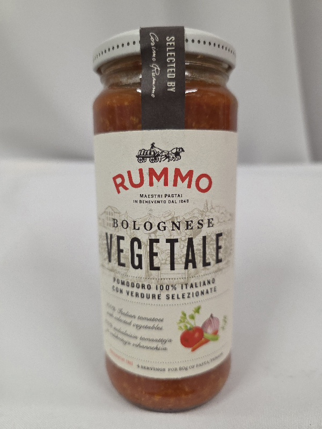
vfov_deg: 73.9
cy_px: 214
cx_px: 161
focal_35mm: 23
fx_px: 285
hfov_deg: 58.9
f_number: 1.7
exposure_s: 1/101
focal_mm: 6.3
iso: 320
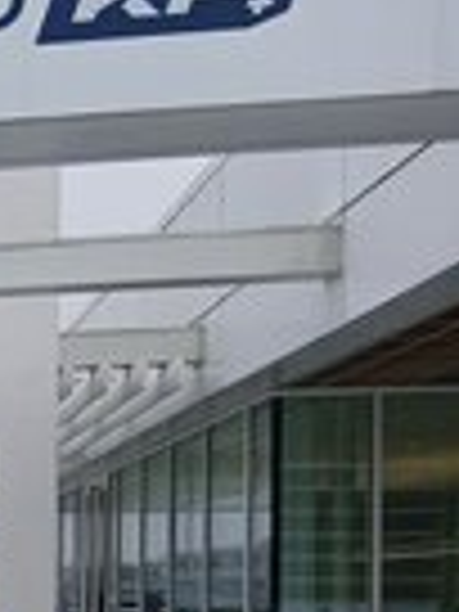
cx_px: -616
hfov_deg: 12.6
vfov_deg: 20.3
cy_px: 634
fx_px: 1644
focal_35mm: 93
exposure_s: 1/119
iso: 20
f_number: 1.8
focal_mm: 3.98
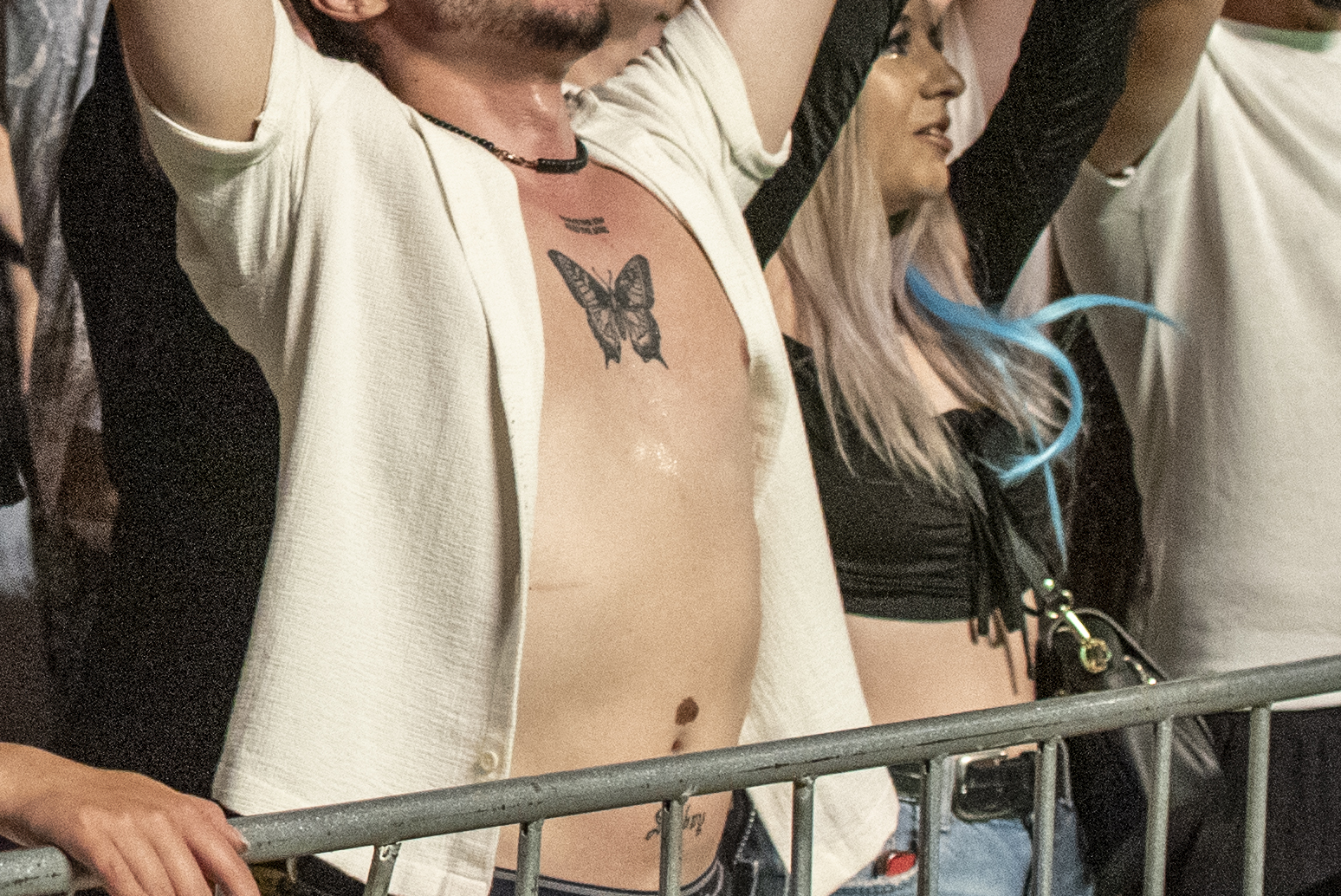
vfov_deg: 10.0
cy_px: 61
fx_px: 5069
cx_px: -191
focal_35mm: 136
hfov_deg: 14.7
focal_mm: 35
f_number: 3.2
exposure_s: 1/250
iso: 2000
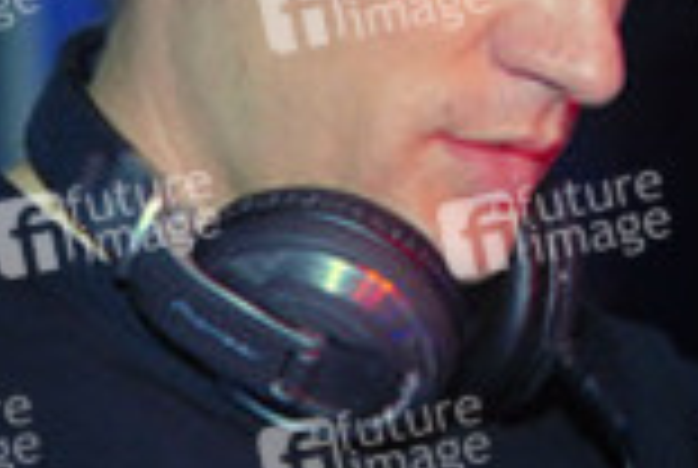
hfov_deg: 14.7
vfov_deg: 9.9
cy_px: 112
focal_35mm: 139
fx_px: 2700
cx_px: 428
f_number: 3.5
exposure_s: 1/5
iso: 400
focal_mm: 32
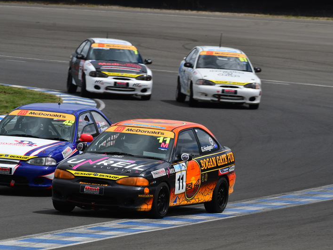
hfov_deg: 3.8
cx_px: 155
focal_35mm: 521
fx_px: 5013
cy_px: 125
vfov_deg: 2.9
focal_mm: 320
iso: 200
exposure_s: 1/640
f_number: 10
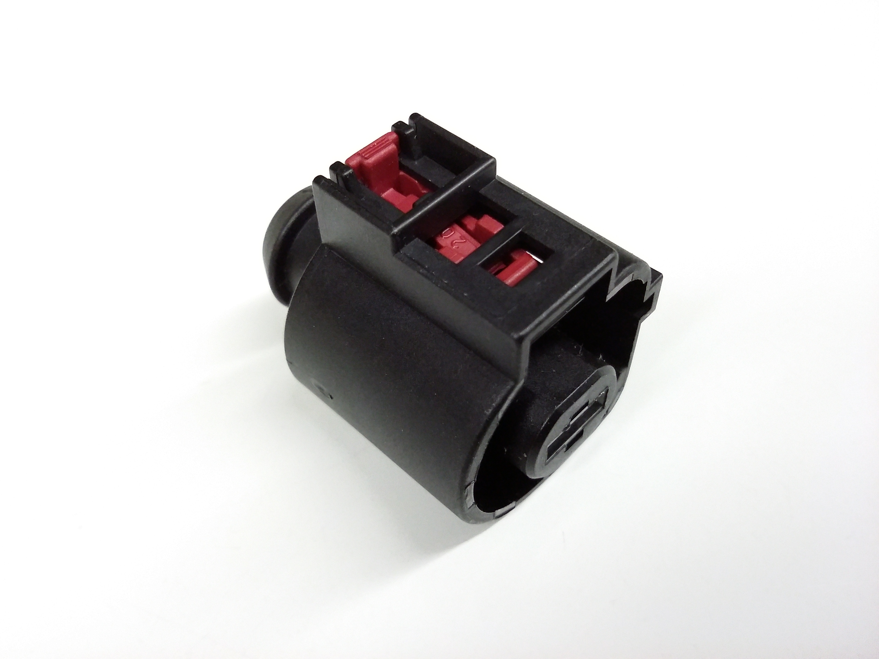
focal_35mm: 32
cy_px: 330
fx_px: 813
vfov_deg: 44.2
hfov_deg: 56.8
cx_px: 440
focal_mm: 3.4
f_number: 2.4
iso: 320
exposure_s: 1/15
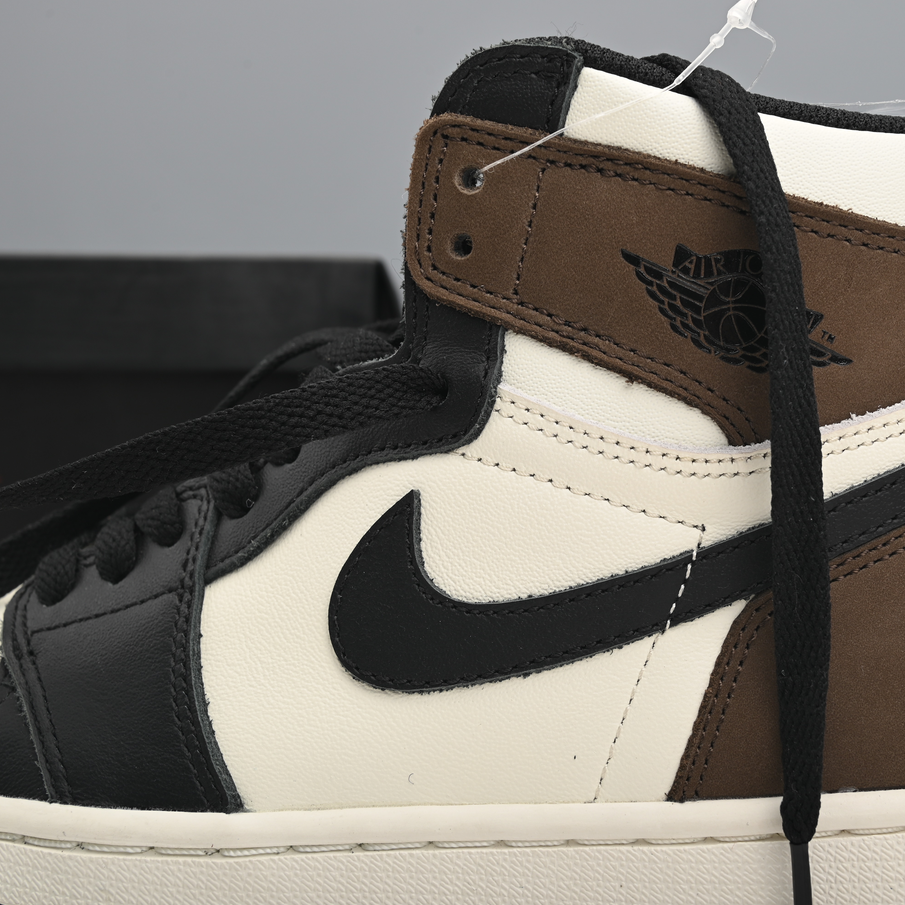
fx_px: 1568
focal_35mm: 53
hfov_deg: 32.0
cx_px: 569
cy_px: 459
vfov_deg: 32.2
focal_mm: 41
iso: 100
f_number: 11
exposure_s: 1/200
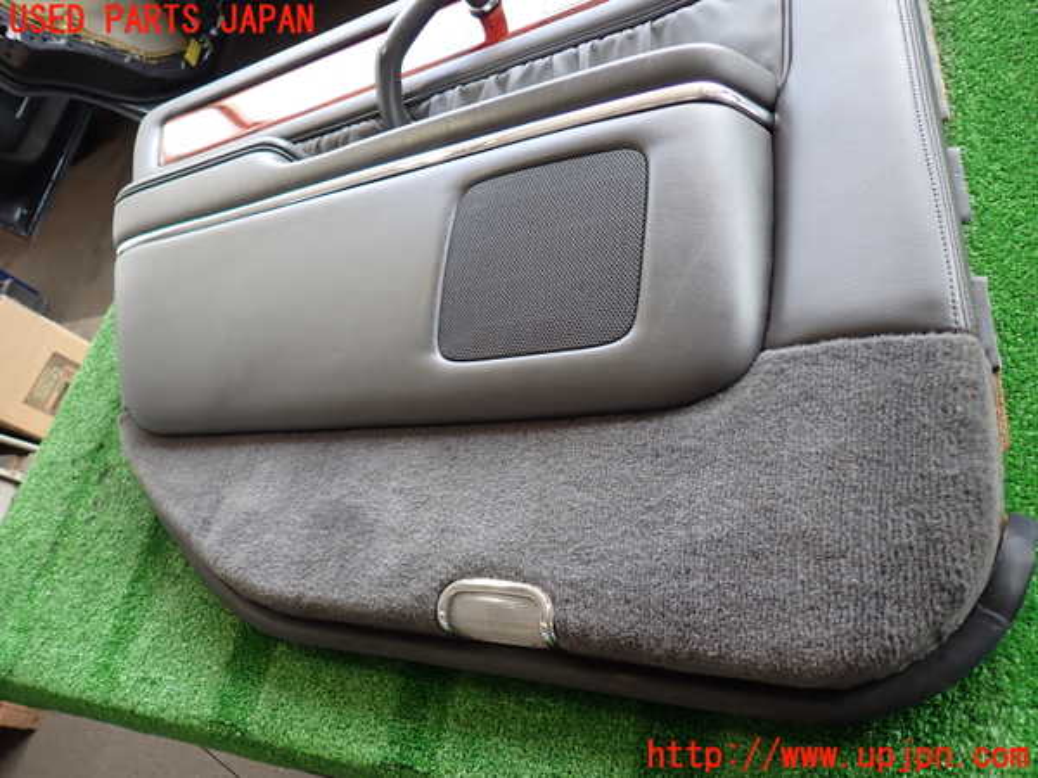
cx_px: 519
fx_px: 750
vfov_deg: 54.9
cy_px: 389
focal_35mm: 25
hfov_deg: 69.4
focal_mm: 4.5
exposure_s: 1/60
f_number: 2
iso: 100
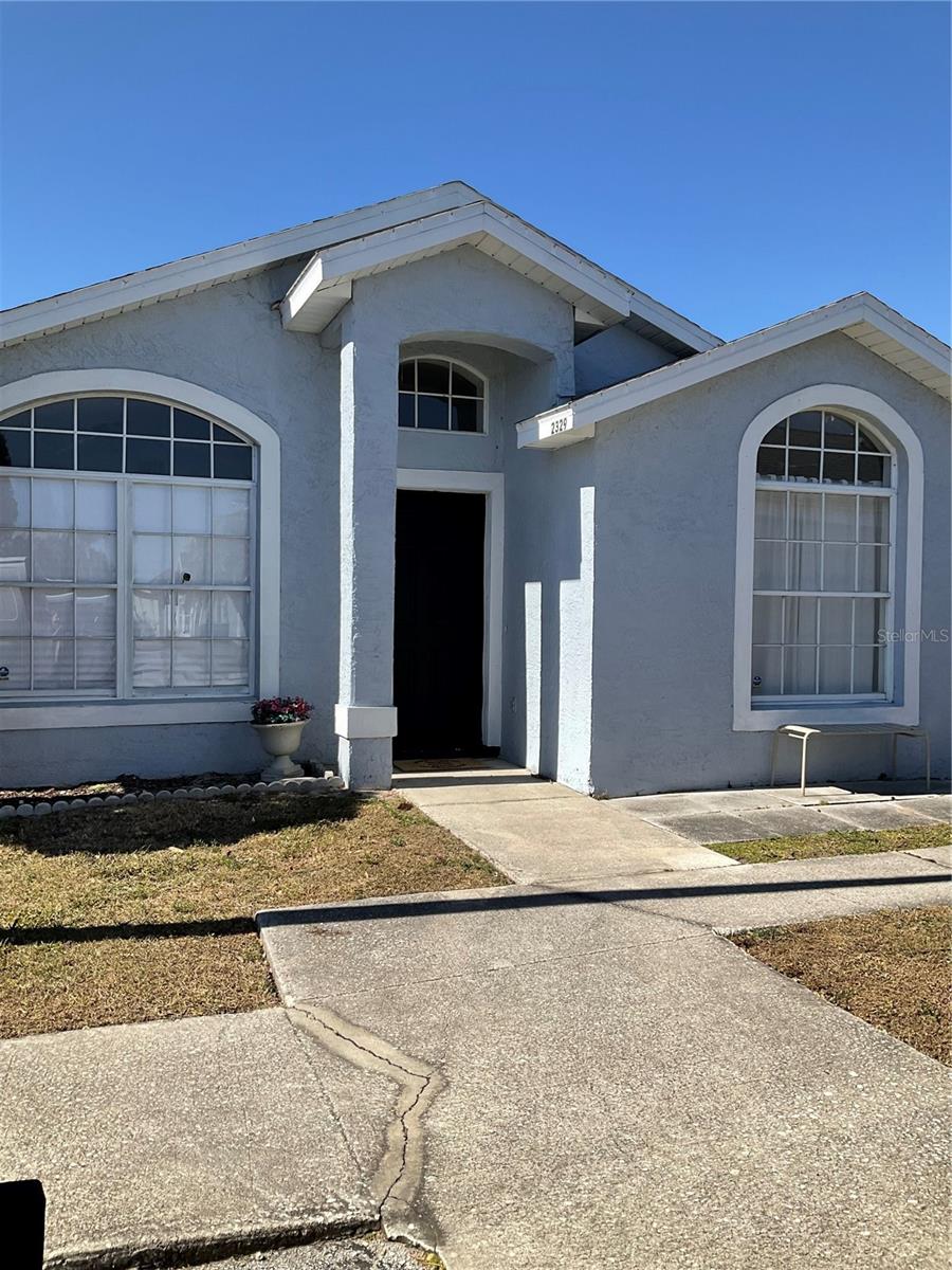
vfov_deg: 61.7
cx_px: 476
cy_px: 635
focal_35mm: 29
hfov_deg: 48.2
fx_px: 1063
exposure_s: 1/1984
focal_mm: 3
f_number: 1.8
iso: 16
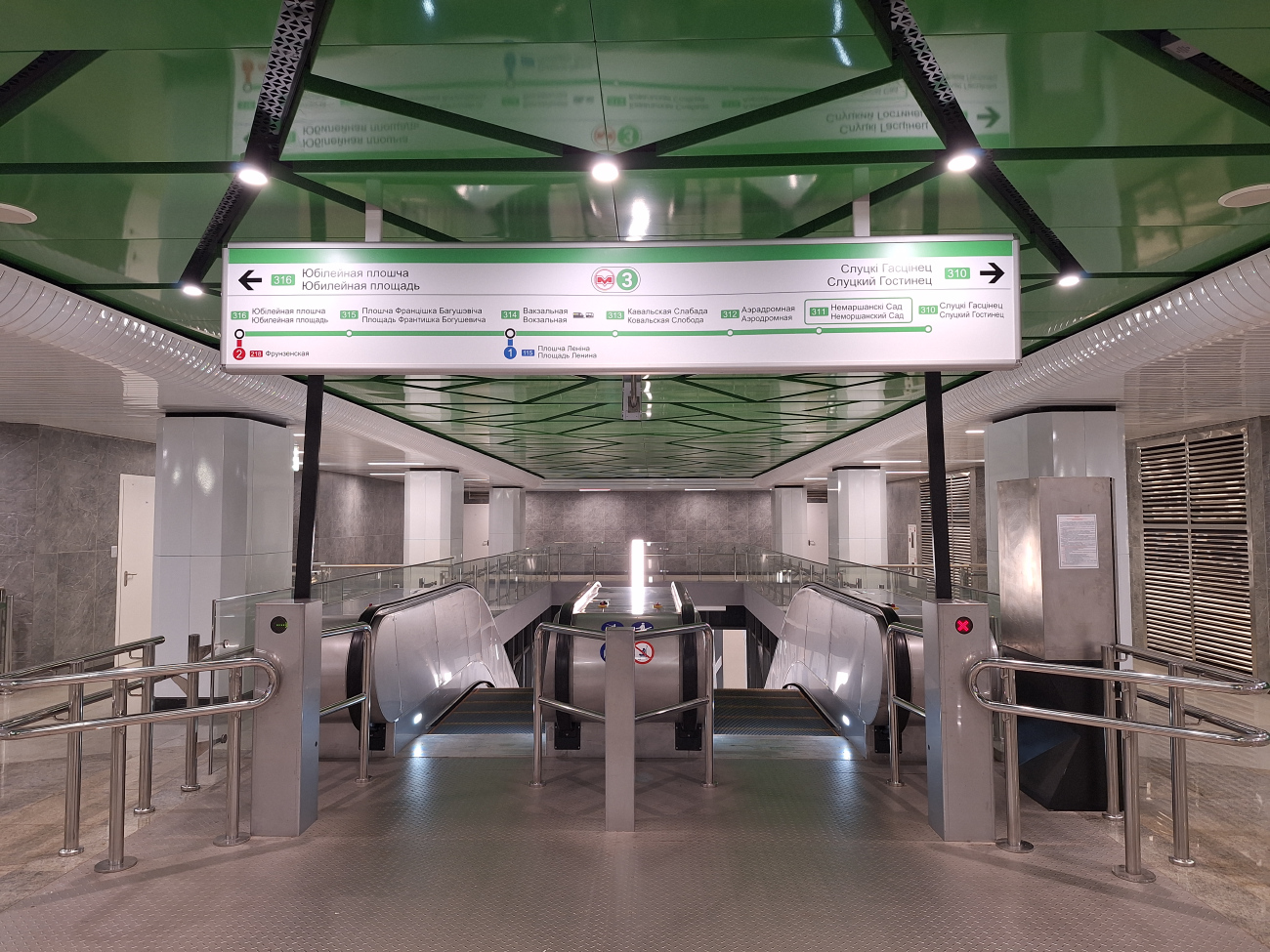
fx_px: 844
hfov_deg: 73.9
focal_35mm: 23
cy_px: 476
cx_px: 635
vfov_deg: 58.9
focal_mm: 5.54
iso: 100
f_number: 1.8
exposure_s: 1/50
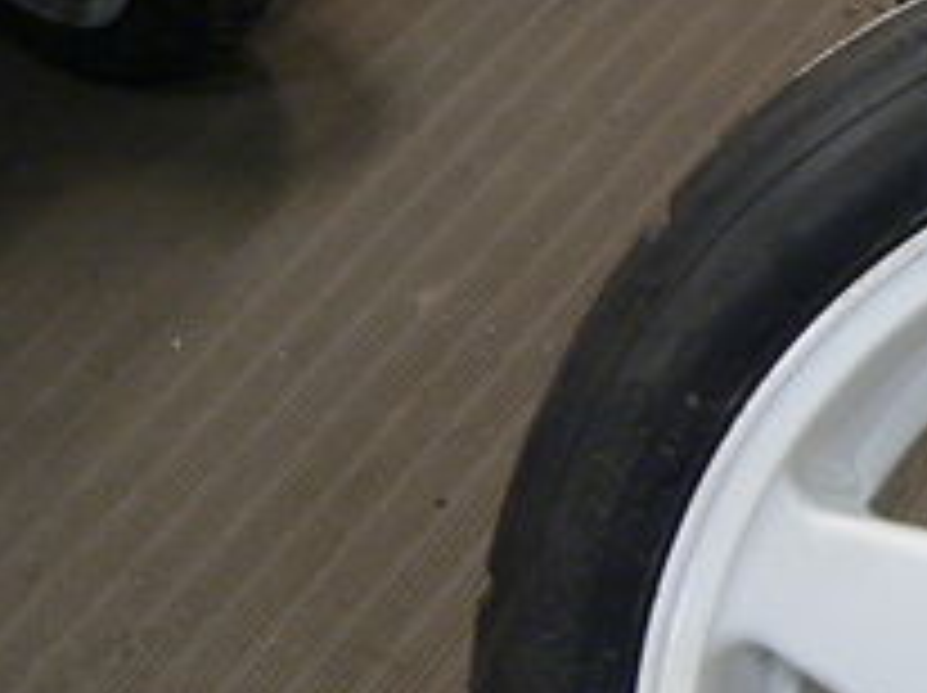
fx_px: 2996
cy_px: 531
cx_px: 1431
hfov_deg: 16.0
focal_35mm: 112
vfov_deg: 13.1
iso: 200
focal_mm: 6
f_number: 2.8
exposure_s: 1/13
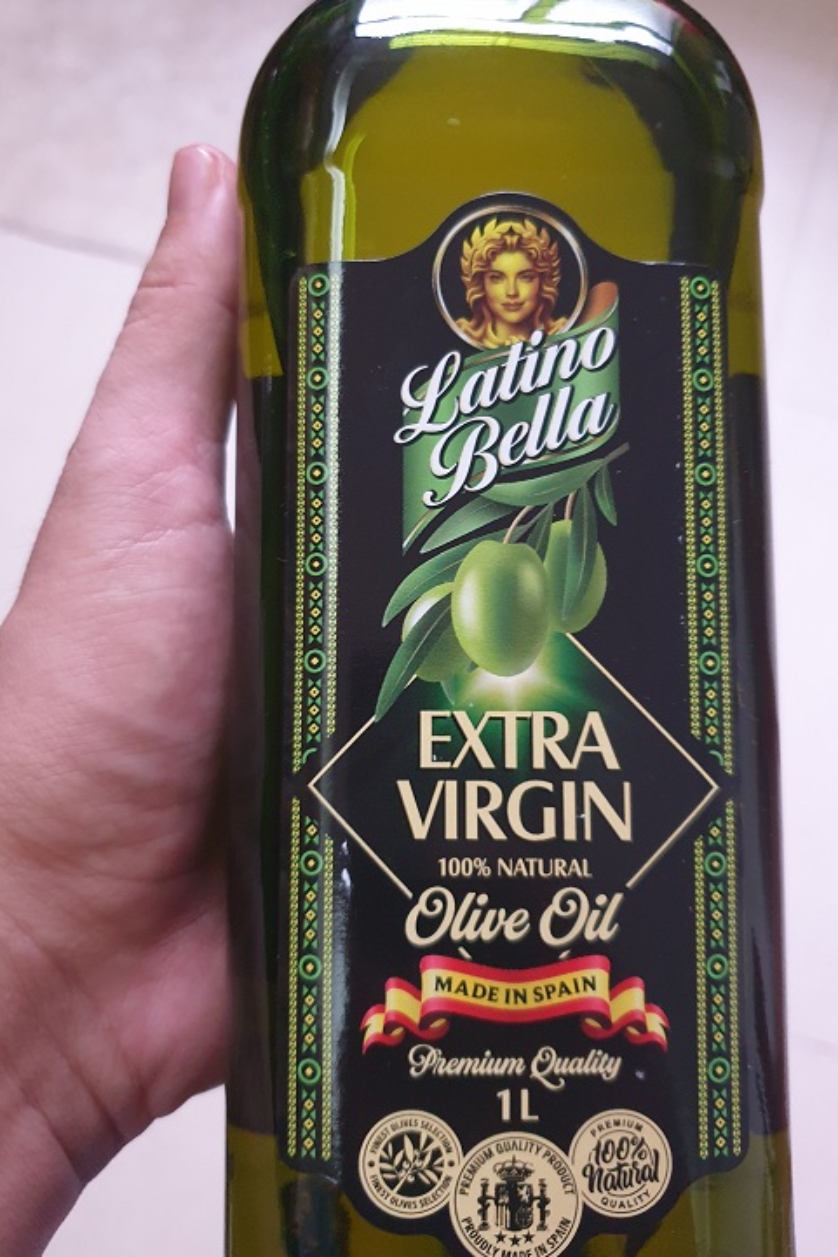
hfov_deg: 43.6
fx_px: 1047
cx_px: 429
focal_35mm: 30
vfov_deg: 61.9
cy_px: 600
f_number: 1.5
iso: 250
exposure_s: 1/22
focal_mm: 4.3
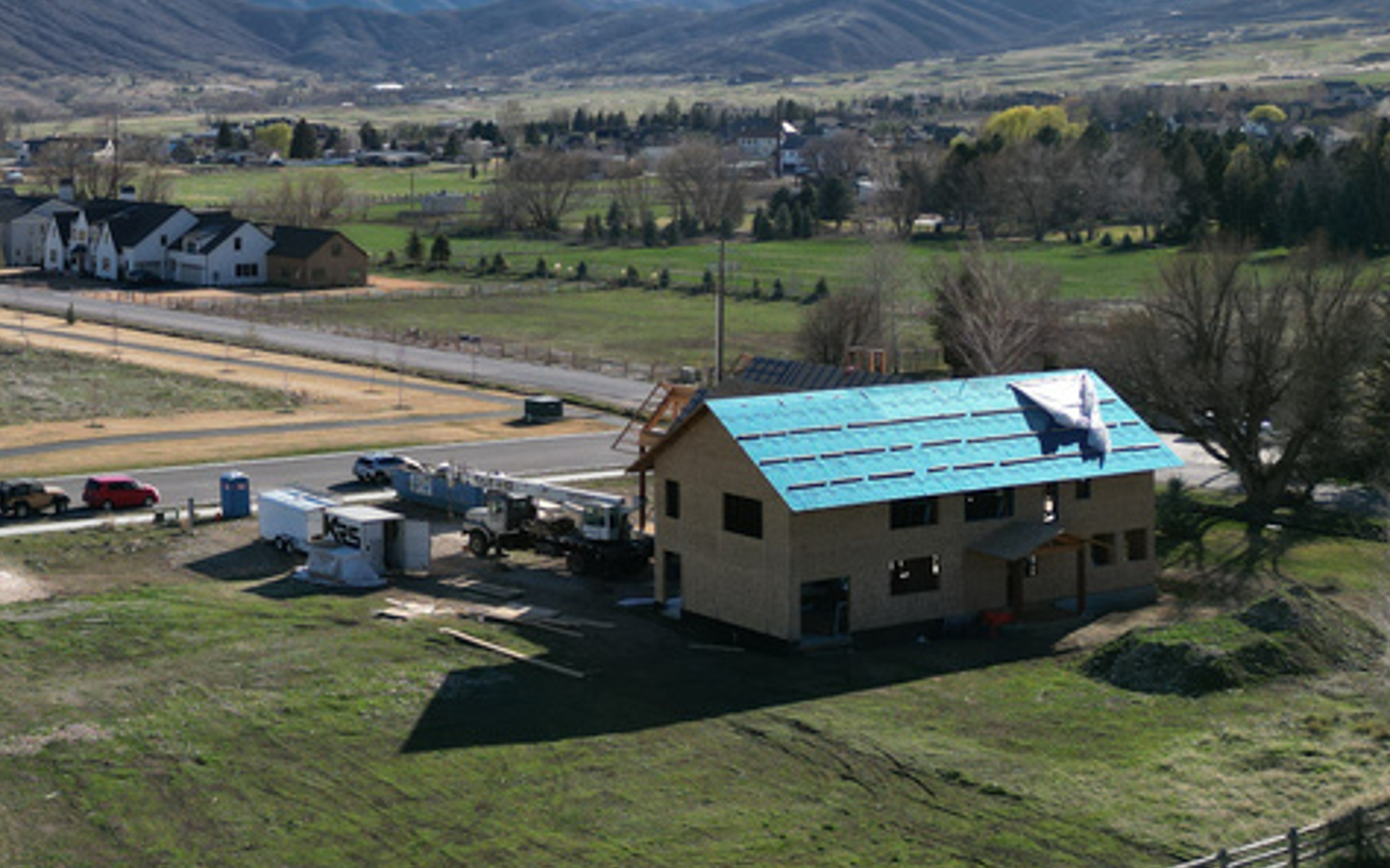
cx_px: 65
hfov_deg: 34.2
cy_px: 94
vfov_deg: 23.0
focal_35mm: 55
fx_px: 2083
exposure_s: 1/3200
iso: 140
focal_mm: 6.72
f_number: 1.7
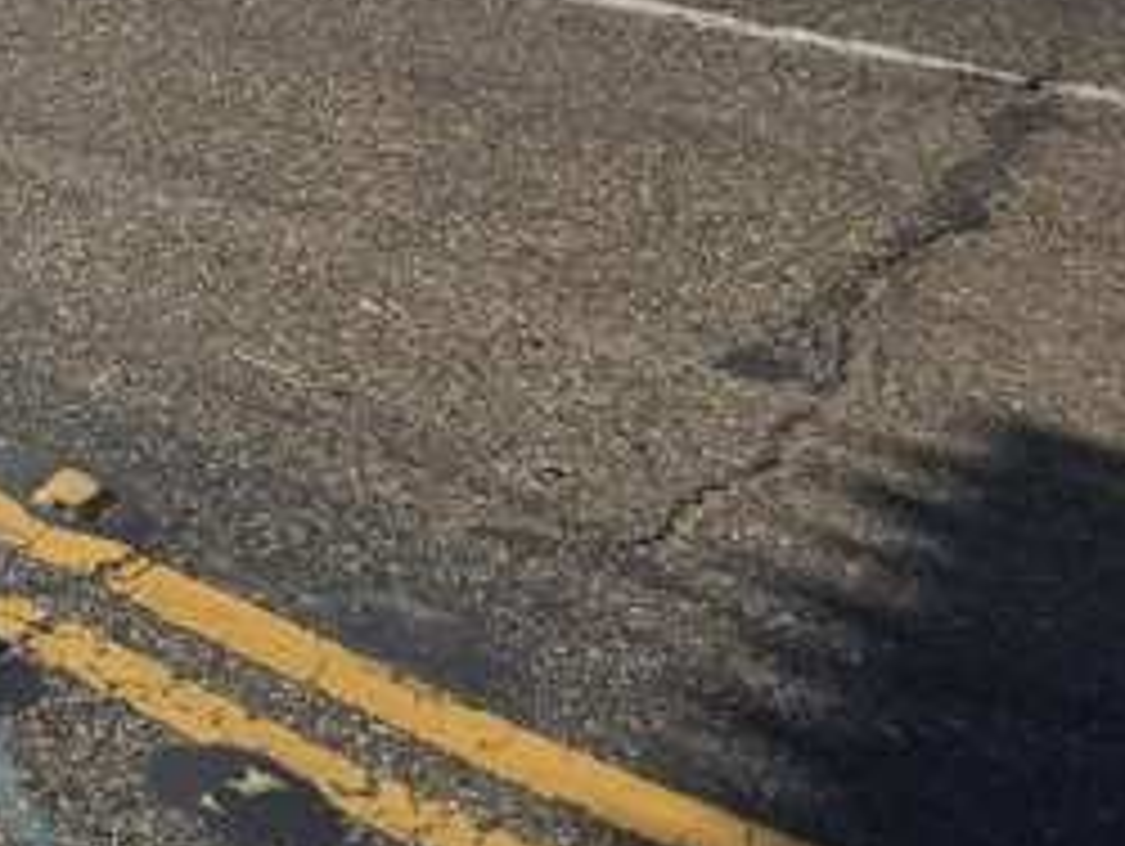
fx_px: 1692
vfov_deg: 20.1
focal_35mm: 52
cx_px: -1008
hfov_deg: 20.8
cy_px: -688
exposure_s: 1/4187
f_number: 2.2
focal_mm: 2.2
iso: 50
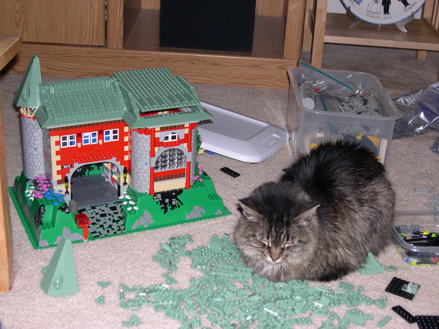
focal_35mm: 57
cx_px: 220
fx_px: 723
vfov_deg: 25.7
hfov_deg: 33.8
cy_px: 164
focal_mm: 12.2
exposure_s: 1/60
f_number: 3.4
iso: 100
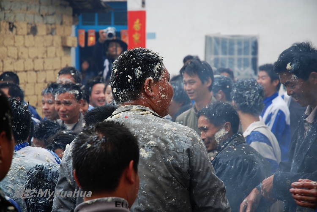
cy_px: 106
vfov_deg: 13.1
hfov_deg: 19.4
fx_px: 926
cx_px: 158
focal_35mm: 105
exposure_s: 1/160
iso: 100
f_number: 4.5
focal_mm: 70
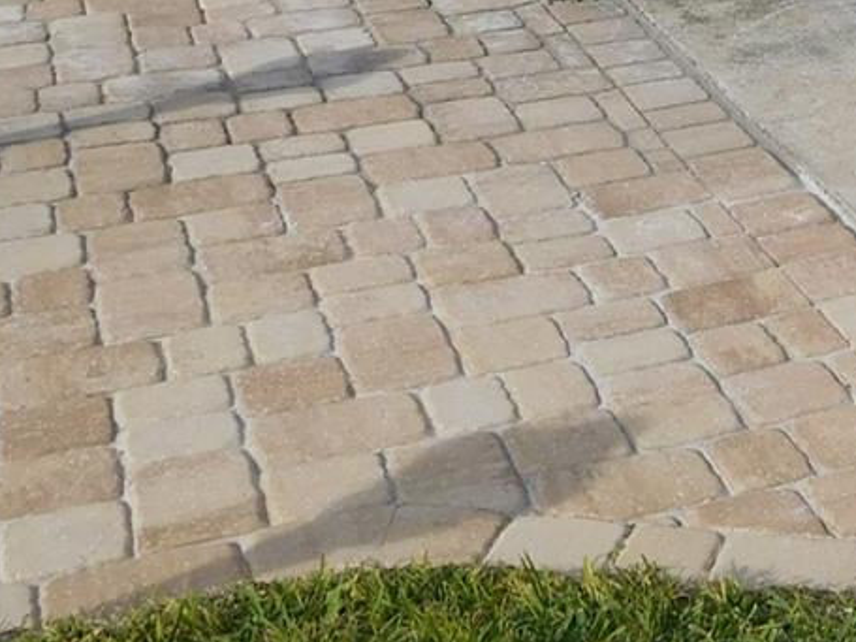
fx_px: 2176
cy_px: -200
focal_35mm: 88
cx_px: 944
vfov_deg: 15.9
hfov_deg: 21.1
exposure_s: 1/500
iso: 125
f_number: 6.8
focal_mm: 4.5
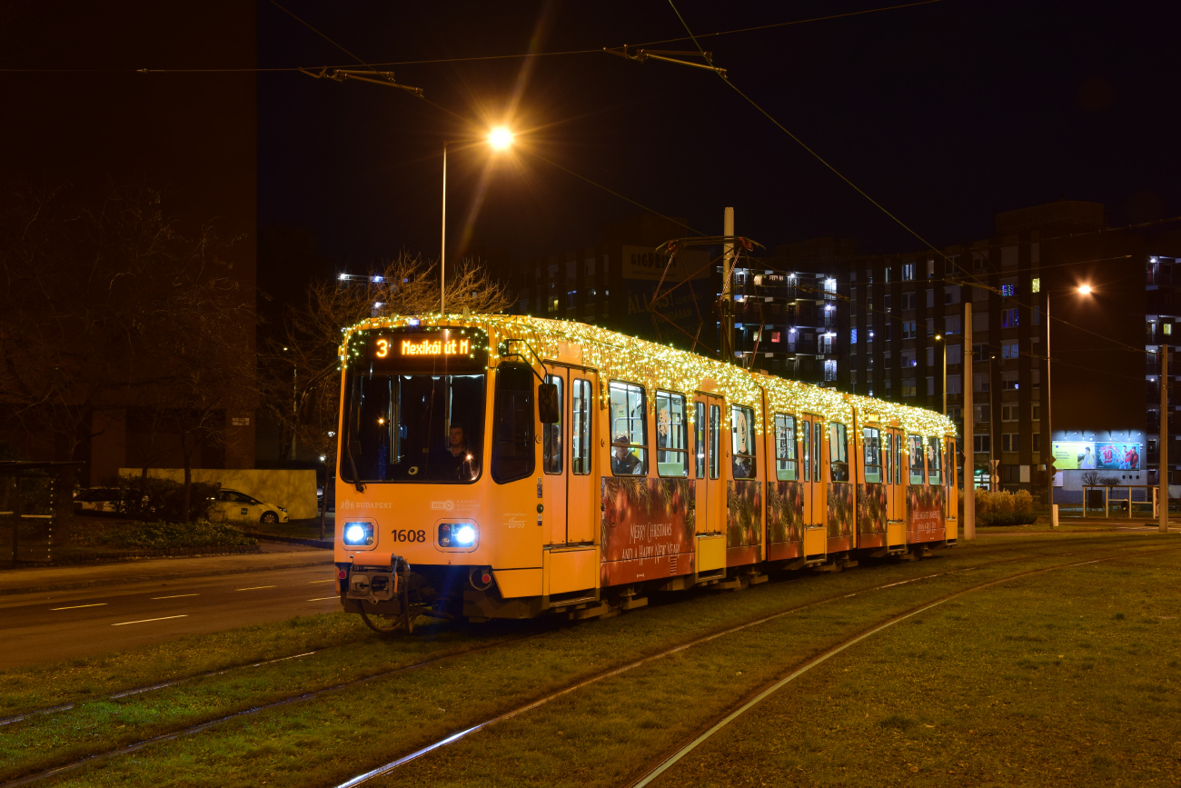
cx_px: 590
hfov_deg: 37.8
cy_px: 394
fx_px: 1722
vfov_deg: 25.8
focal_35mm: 52
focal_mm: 35
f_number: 6.3
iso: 200
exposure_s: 1
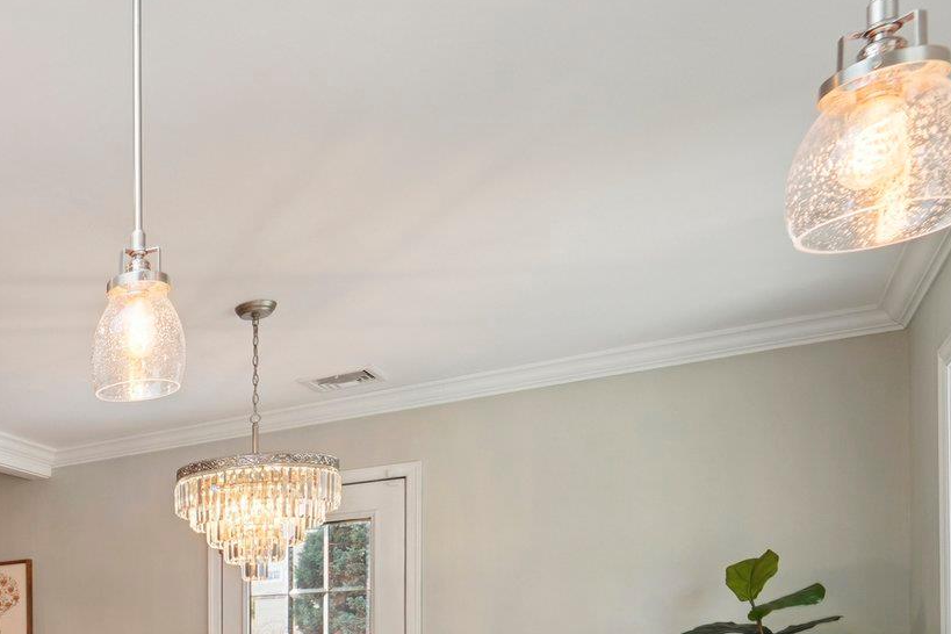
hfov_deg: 39.9
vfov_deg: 32.8
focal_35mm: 35
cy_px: 711
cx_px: -174
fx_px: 925
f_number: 8
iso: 400
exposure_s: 1/30
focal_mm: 14
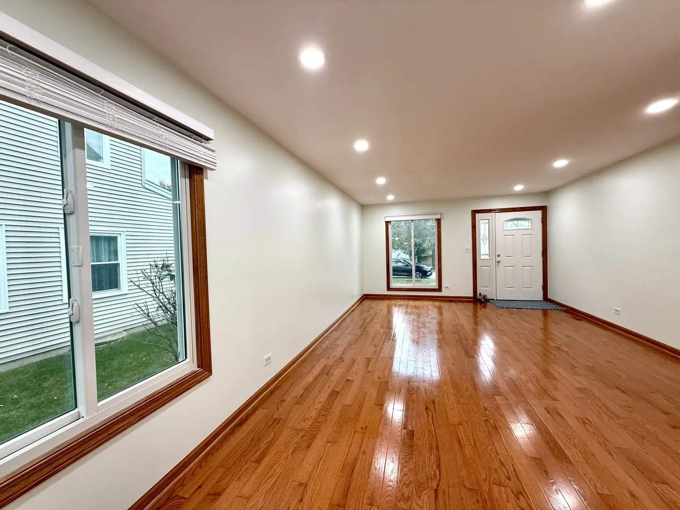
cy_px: 255
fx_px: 275
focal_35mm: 14
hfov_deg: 102.1
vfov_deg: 85.7
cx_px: 340
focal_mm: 2.22
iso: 200
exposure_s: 1/120
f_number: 2.2
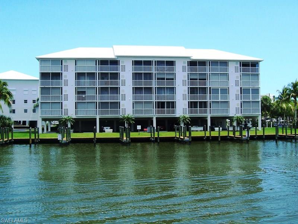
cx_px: 149
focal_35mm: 42
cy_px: 112
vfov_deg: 34.3
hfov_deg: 44.8
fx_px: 362
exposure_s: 1/250
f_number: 5.6
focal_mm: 7
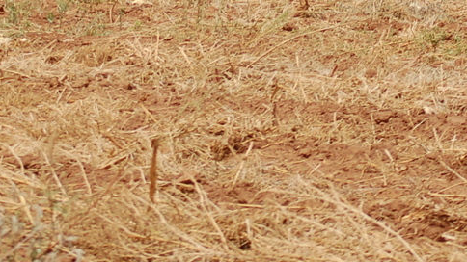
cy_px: -158
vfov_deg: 4.2
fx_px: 3587
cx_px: 171
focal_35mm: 290
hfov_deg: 7.4
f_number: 4.5
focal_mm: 55
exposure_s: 1/2000
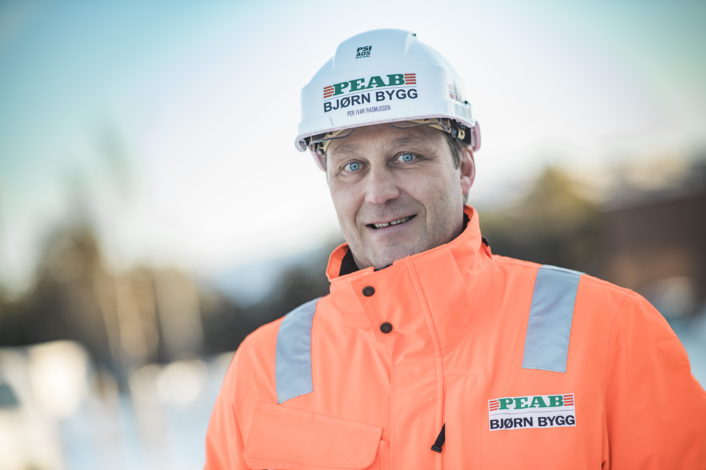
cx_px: 353
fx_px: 2059
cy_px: 235
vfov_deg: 13.0
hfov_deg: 19.5
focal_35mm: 105
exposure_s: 1/1000
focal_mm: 105
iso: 250
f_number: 2.2
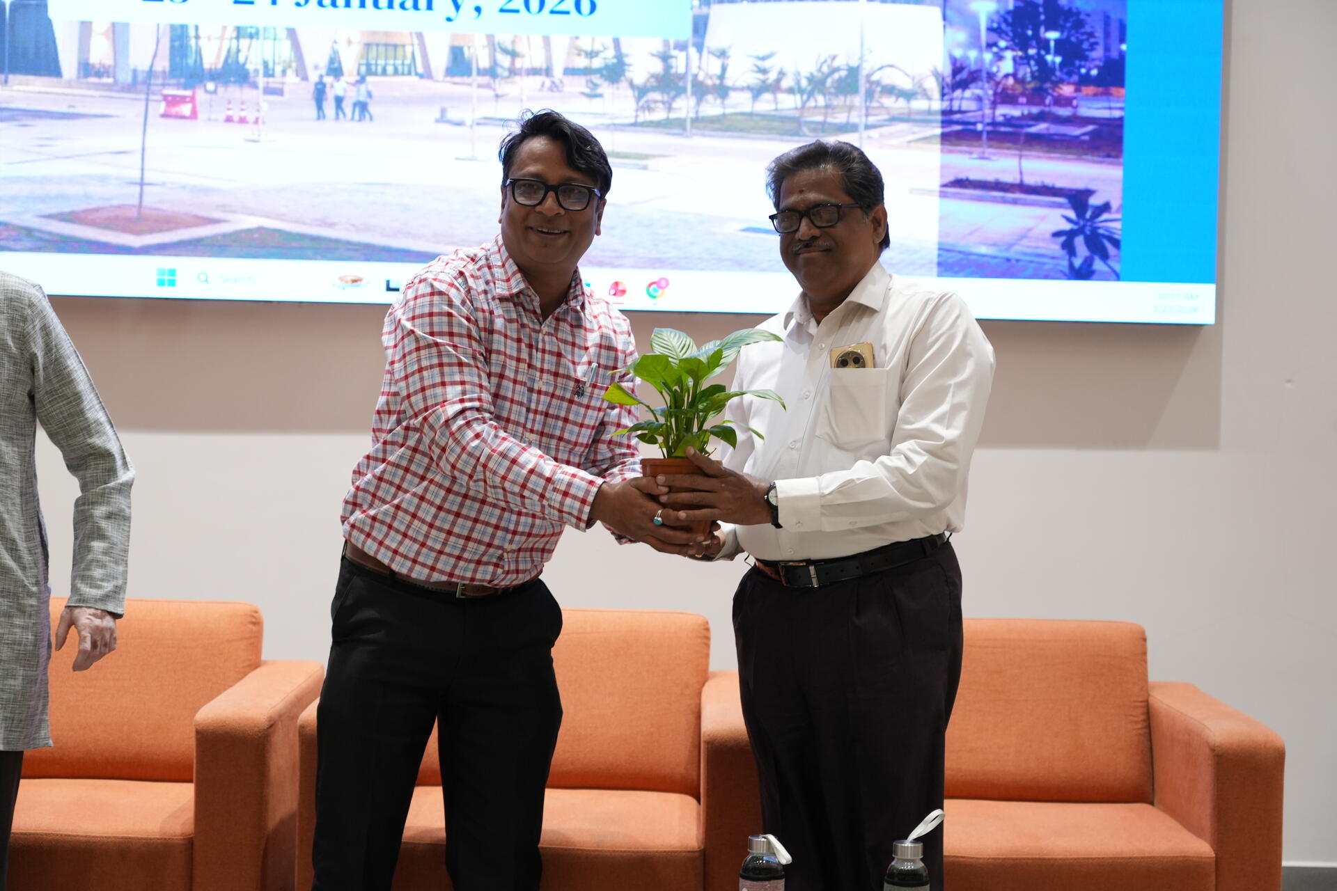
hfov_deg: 32.4
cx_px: 668
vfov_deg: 21.9
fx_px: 2302
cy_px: 446
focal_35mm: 62
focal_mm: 62
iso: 1600
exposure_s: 1/160
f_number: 4
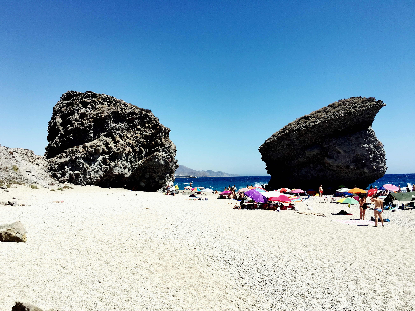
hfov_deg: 61.7
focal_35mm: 29
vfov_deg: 48.2
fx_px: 348
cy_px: 156
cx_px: 208
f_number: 2.2
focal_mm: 4.15
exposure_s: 1/2262
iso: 25
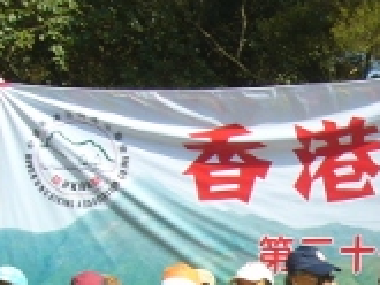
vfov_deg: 14.0
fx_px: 1121
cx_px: 491
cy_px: 363
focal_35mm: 102
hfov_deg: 18.0
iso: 80
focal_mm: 5.8
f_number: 5.6
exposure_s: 1/200
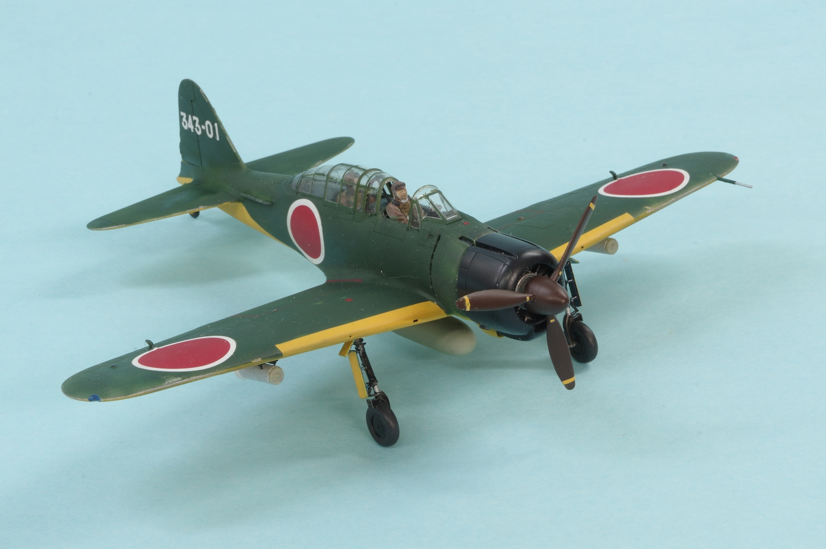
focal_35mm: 112
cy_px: 274
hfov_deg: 18.3
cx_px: 413
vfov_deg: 12.2
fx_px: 2568
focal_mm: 75
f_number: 29
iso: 100
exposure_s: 4
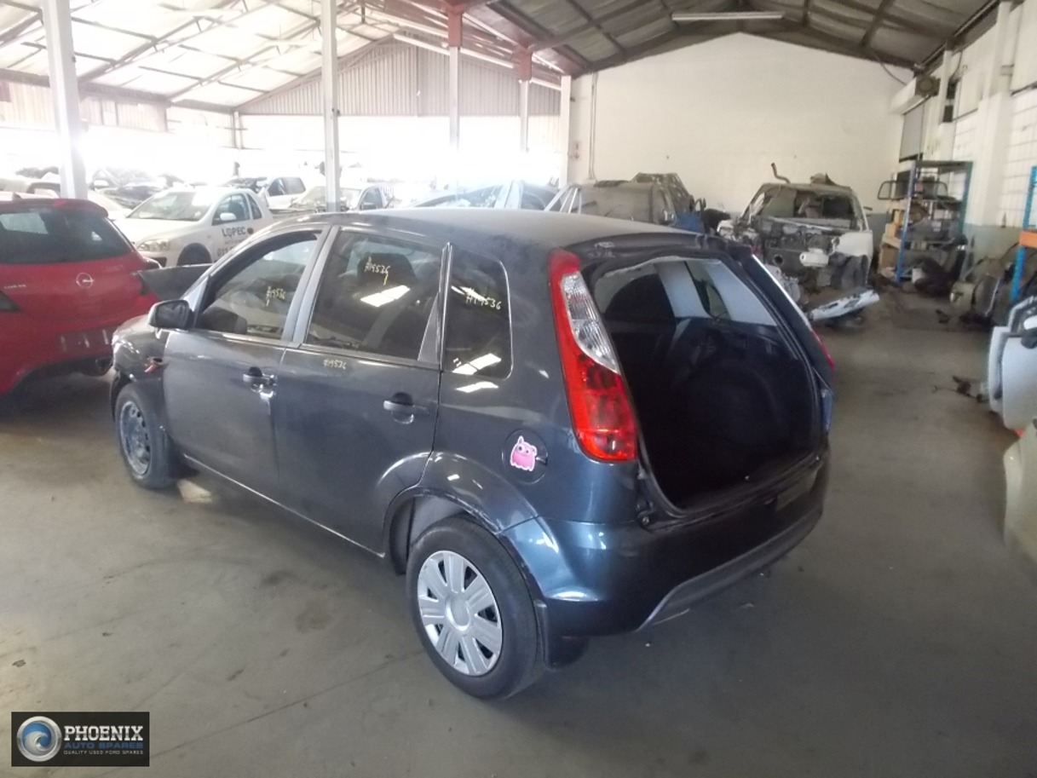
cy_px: 389
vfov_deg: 53.1
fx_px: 779
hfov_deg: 67.3
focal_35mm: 26
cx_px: 518
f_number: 3.2
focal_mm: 4.6
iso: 800
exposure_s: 1/30
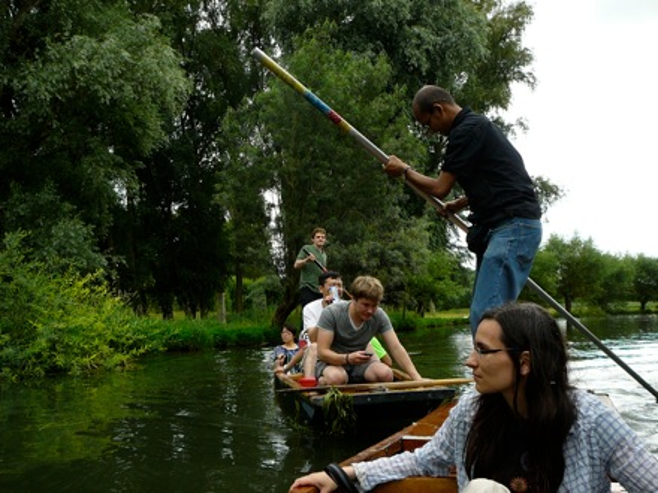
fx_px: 665
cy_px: 246
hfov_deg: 52.6
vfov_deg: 40.7
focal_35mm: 35
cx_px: 329
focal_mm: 5.2
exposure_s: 1/250
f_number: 2.8
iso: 80
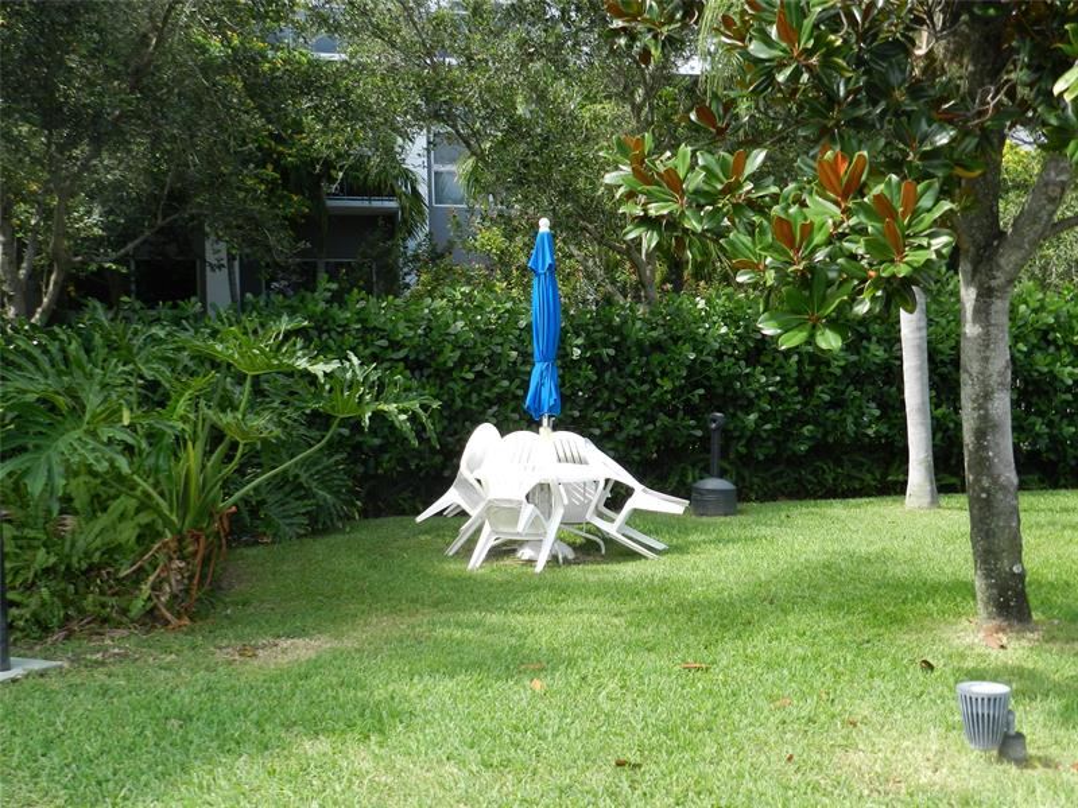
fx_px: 1183
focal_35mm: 38
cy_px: 404
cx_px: 539
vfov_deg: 37.7
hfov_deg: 49.0
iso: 160
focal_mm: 6.7
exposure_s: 1/250
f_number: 4
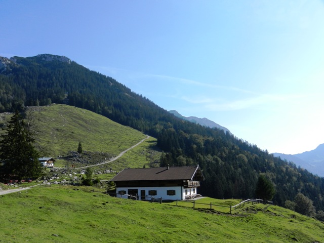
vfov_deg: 42.9
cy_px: 122
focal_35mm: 33
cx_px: 162
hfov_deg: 55.4
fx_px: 309
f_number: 3.8
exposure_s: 1/1250
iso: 160
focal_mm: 5.9
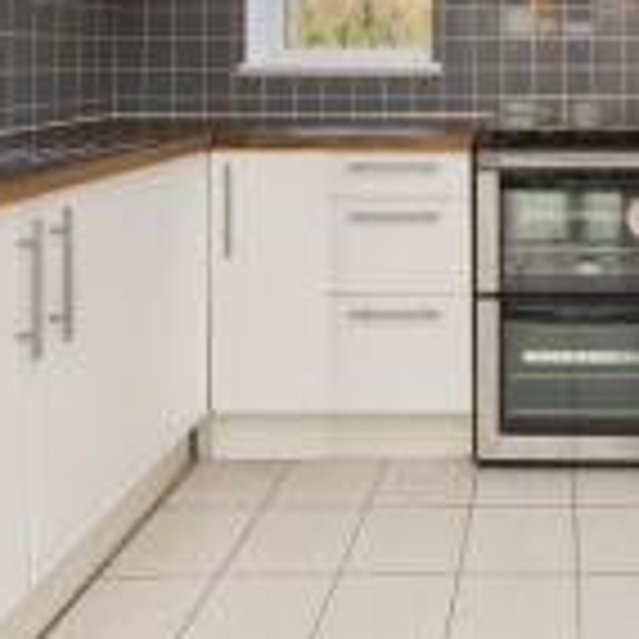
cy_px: 79
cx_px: 508
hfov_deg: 42.9
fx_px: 773
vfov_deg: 41.8
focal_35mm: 37
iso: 125
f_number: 16
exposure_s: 1/60
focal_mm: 13
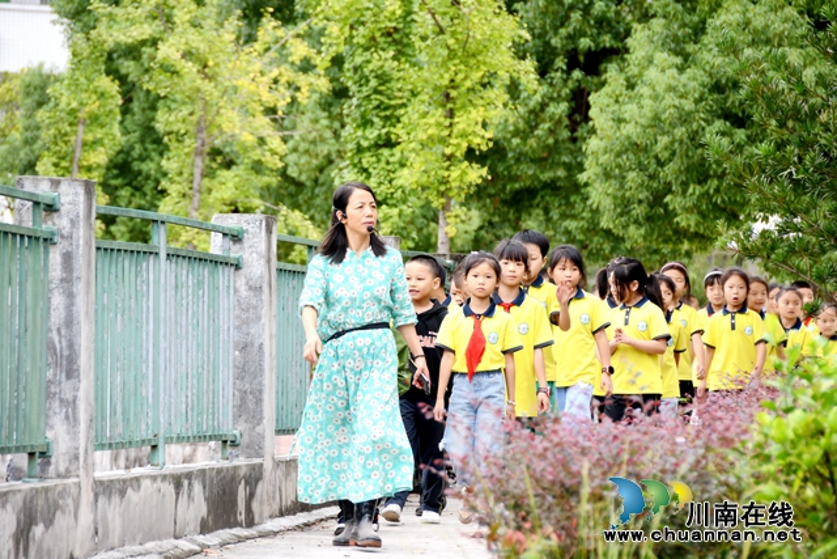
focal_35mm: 202
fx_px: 4697
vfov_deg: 6.8
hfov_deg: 10.2
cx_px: 418
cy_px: 280
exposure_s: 1/250
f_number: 5.6
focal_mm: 135
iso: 400
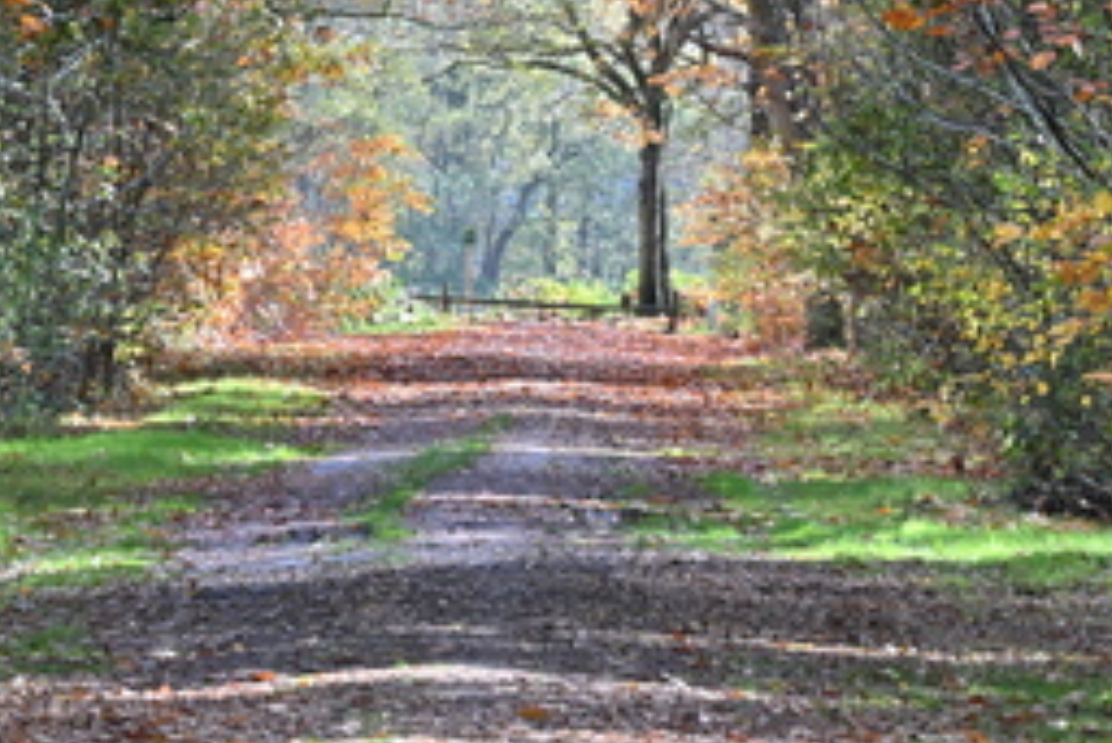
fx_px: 11651
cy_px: 141
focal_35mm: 377
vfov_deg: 3.7
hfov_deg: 5.5
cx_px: 421
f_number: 11
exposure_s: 1/125
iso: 800
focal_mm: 140
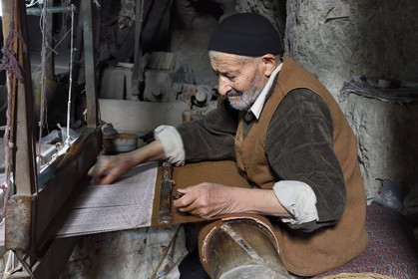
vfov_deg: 28.1
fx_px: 558
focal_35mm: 48
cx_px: 209
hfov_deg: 41.1
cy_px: 140
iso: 1600
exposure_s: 1/30
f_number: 10
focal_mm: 48
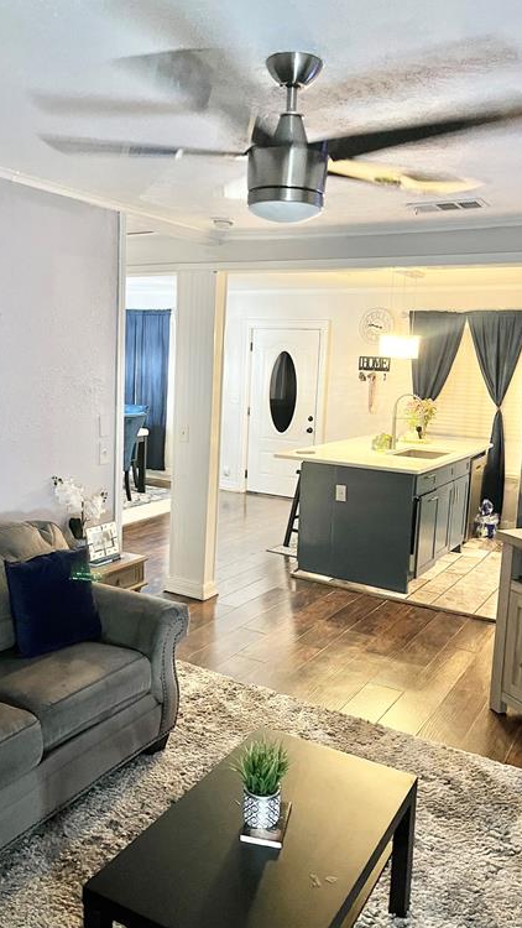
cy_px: 454
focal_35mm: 29
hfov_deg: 40.2
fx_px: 713
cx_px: 249
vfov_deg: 66.1
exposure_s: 1/40
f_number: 1.6
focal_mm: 5.1
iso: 500
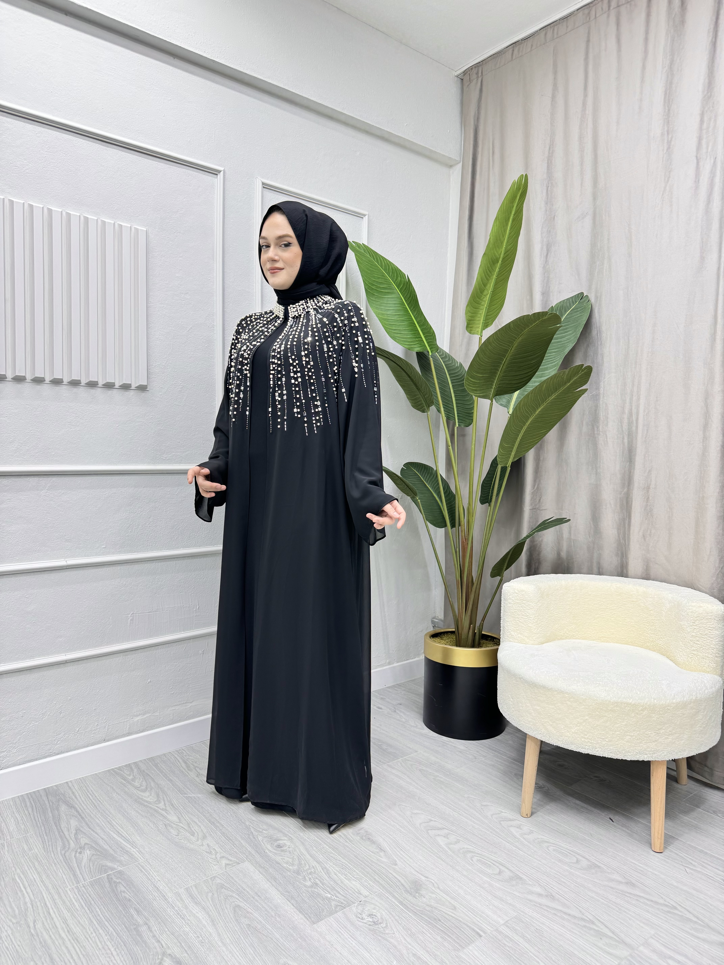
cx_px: 362
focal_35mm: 24
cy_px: 482
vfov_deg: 71.6
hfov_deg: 56.8
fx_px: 669
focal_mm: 6.76
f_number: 1.78
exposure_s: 1/100
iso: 100
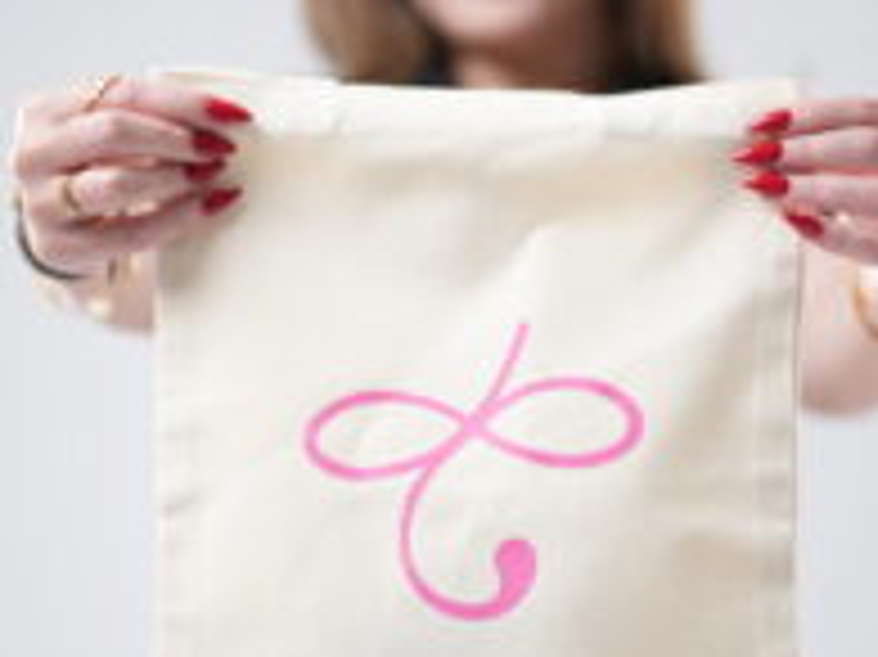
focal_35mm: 111
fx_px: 2814
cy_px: 400
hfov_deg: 17.7
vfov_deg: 13.3
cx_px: 491
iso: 160
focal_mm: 50
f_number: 1.2
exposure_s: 1/500
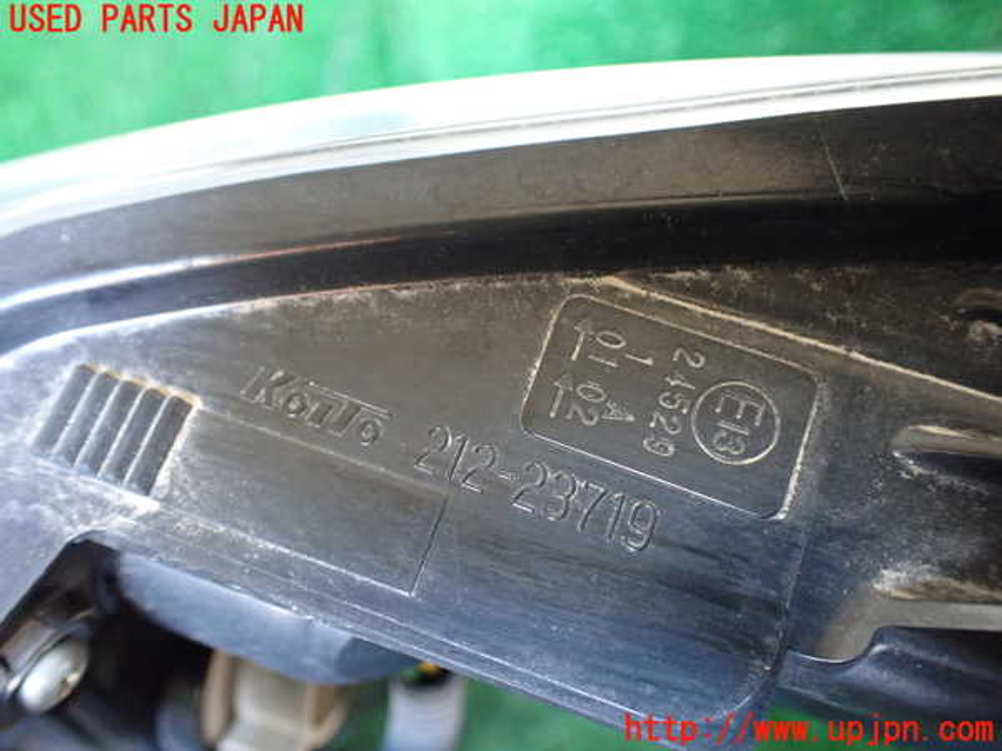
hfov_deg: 60.0
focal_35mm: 30
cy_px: 376
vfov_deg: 46.8
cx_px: 501
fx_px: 868
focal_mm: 5.4
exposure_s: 1/40
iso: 800
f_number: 2.3
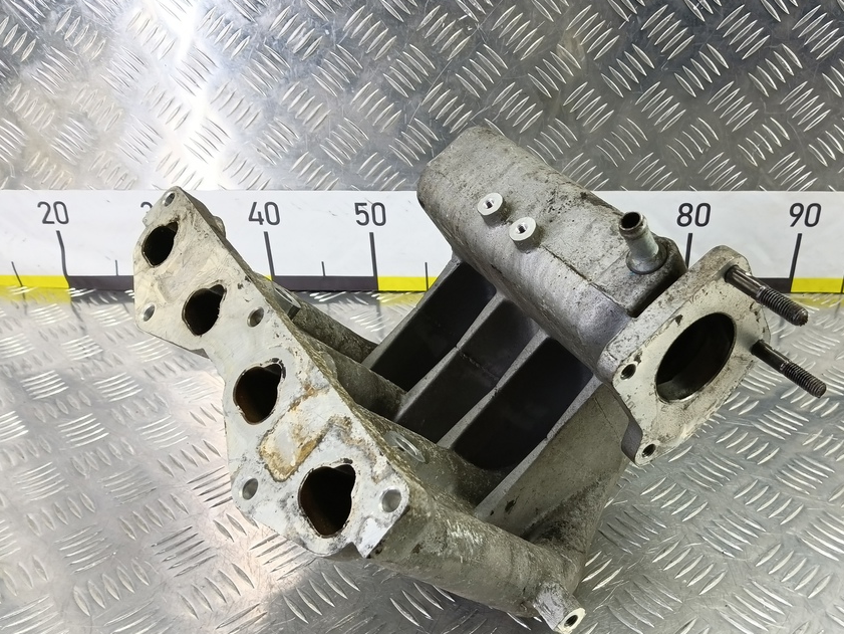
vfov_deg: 49.5
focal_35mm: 28
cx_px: 496
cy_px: 372
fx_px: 683
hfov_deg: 63.0
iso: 182
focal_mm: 4.11
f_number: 1.6
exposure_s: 1/50
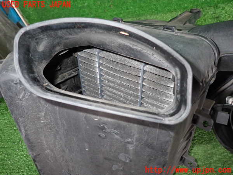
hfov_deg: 69.4
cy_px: 88
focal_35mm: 25
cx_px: 116
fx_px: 168
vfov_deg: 54.9
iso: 500
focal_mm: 4.5
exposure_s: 1/30
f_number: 5.6
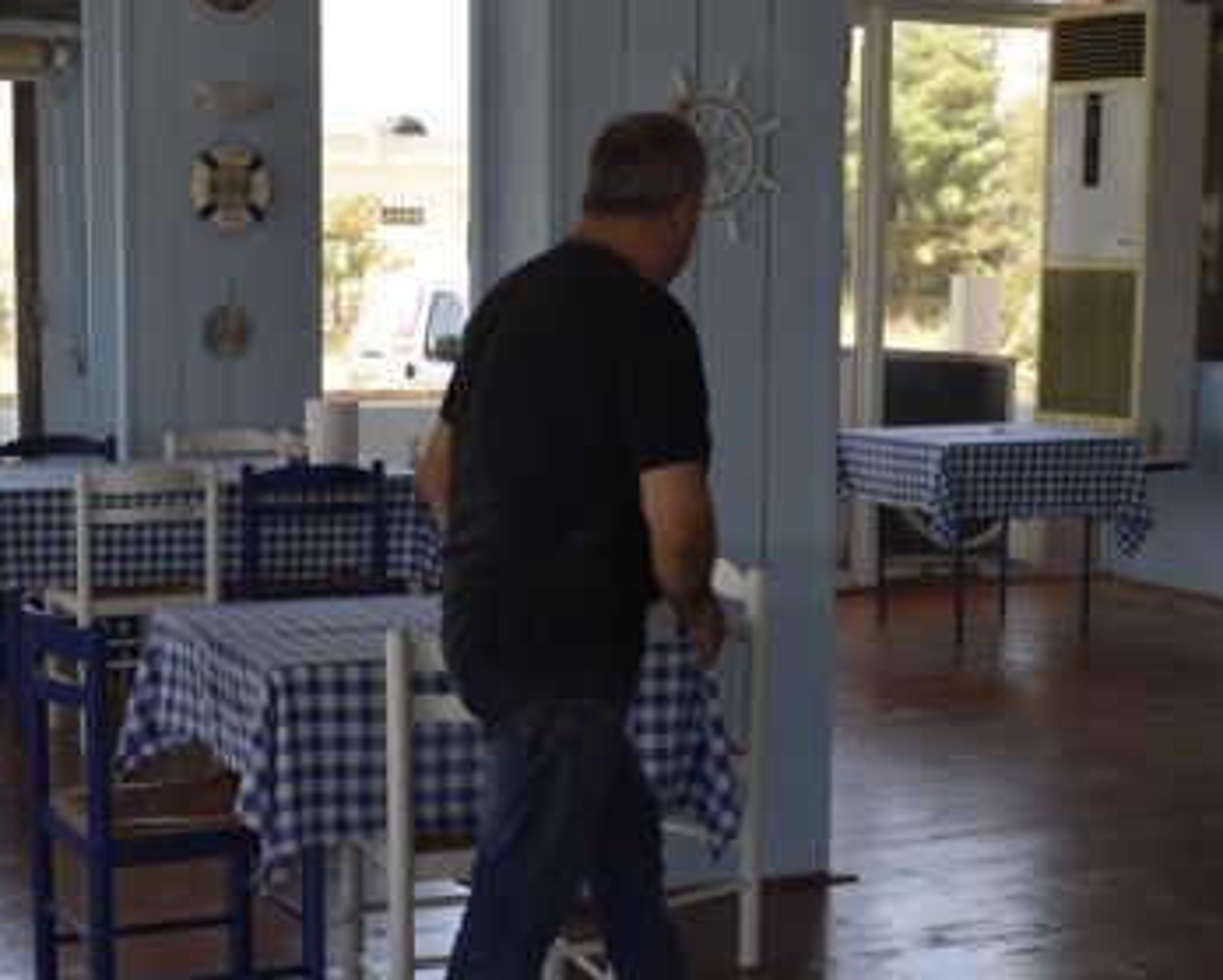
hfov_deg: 27.2
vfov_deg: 21.9
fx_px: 2531
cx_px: 583
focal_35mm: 70
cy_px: 634
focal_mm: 27
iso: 200
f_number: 6.3
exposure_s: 1/160
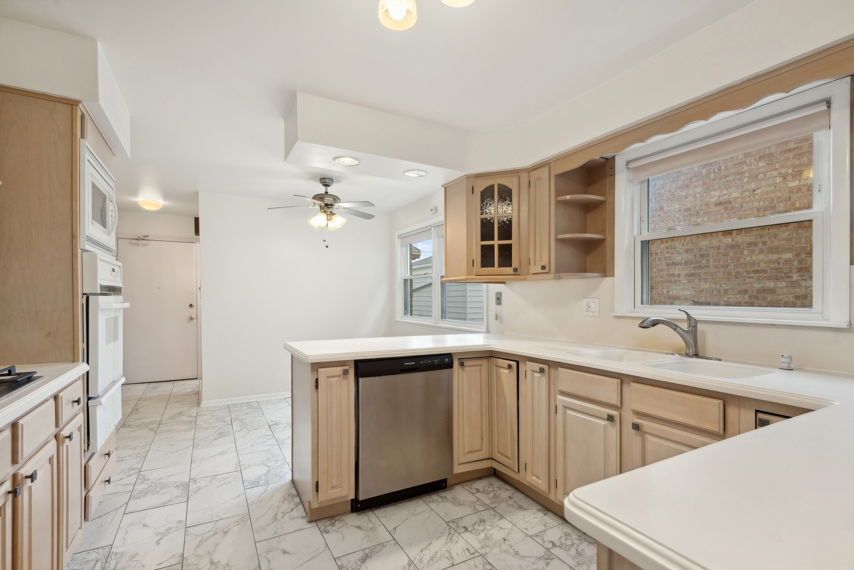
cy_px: 285
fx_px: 380
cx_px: 427
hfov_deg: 96.7
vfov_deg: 73.8
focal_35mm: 16
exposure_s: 1/8
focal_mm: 16
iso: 200
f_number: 9
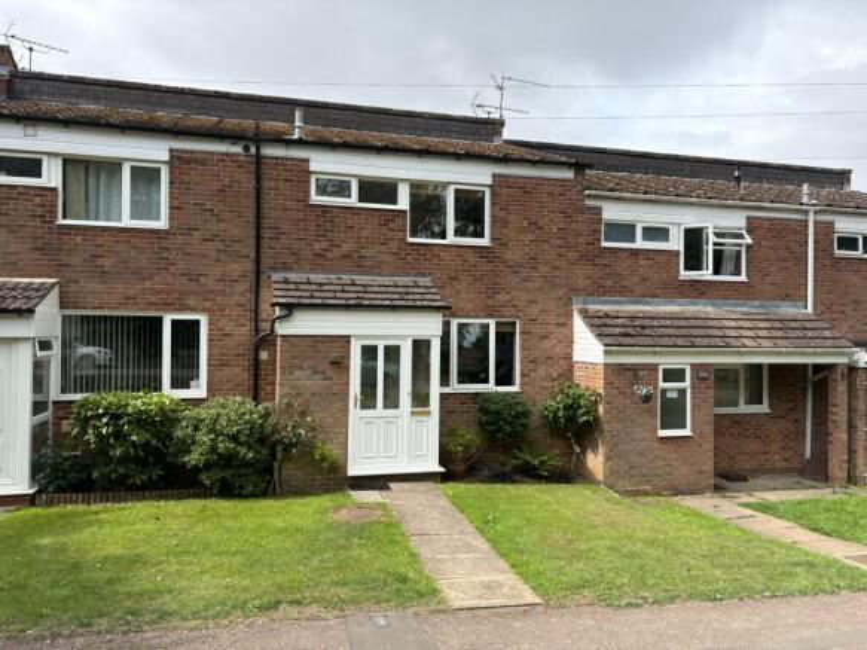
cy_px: 325
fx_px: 651
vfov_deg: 53.0
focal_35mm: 26
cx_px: 434
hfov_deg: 67.3
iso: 64
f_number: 1.6
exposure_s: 1/1517
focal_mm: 5.96
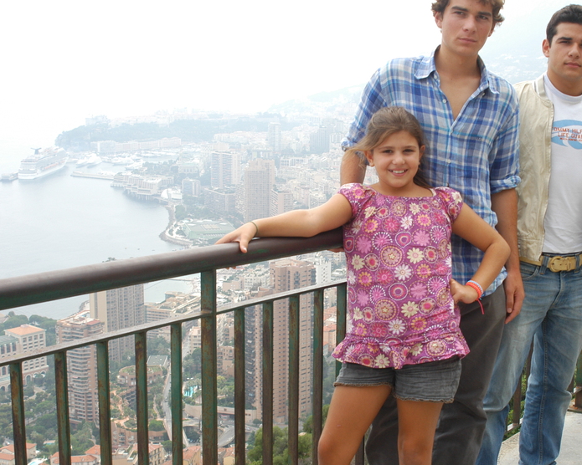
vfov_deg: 26.2
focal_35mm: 58
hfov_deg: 32.2
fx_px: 999
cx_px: 394
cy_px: 275
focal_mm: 28
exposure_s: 1/200
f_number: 7.1
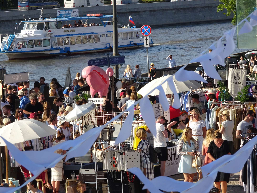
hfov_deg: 9.0
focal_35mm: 219
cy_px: 96
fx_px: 1626
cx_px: 128
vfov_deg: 6.8
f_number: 6.3
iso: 80
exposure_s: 1/250
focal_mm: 37.35
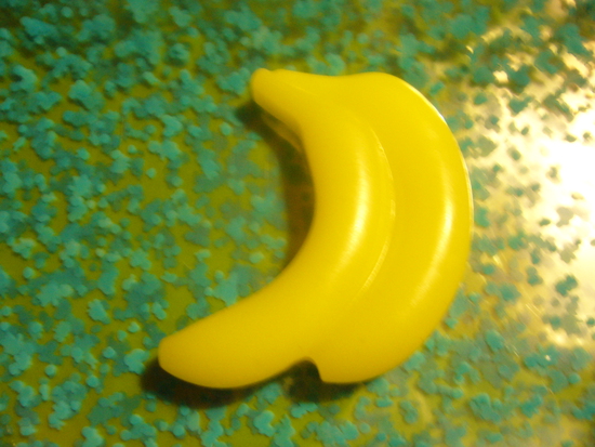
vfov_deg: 40.7
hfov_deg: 52.6
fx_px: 602
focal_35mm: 35
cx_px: 298
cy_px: 224
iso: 200
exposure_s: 1/8
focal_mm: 5.8
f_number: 2.8
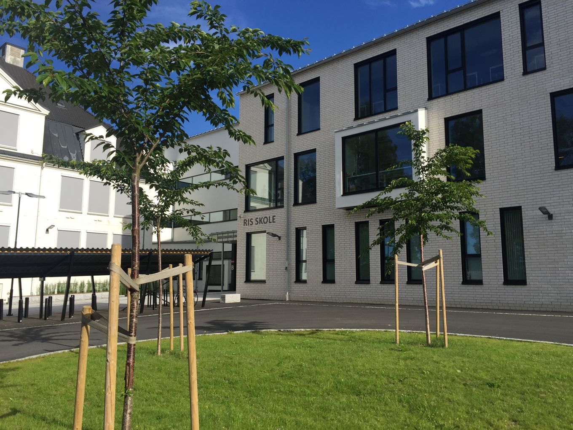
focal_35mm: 29
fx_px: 480
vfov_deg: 48.2
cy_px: 215
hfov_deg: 61.7
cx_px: 286
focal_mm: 4.15
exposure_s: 1/1647
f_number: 2.2
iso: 32
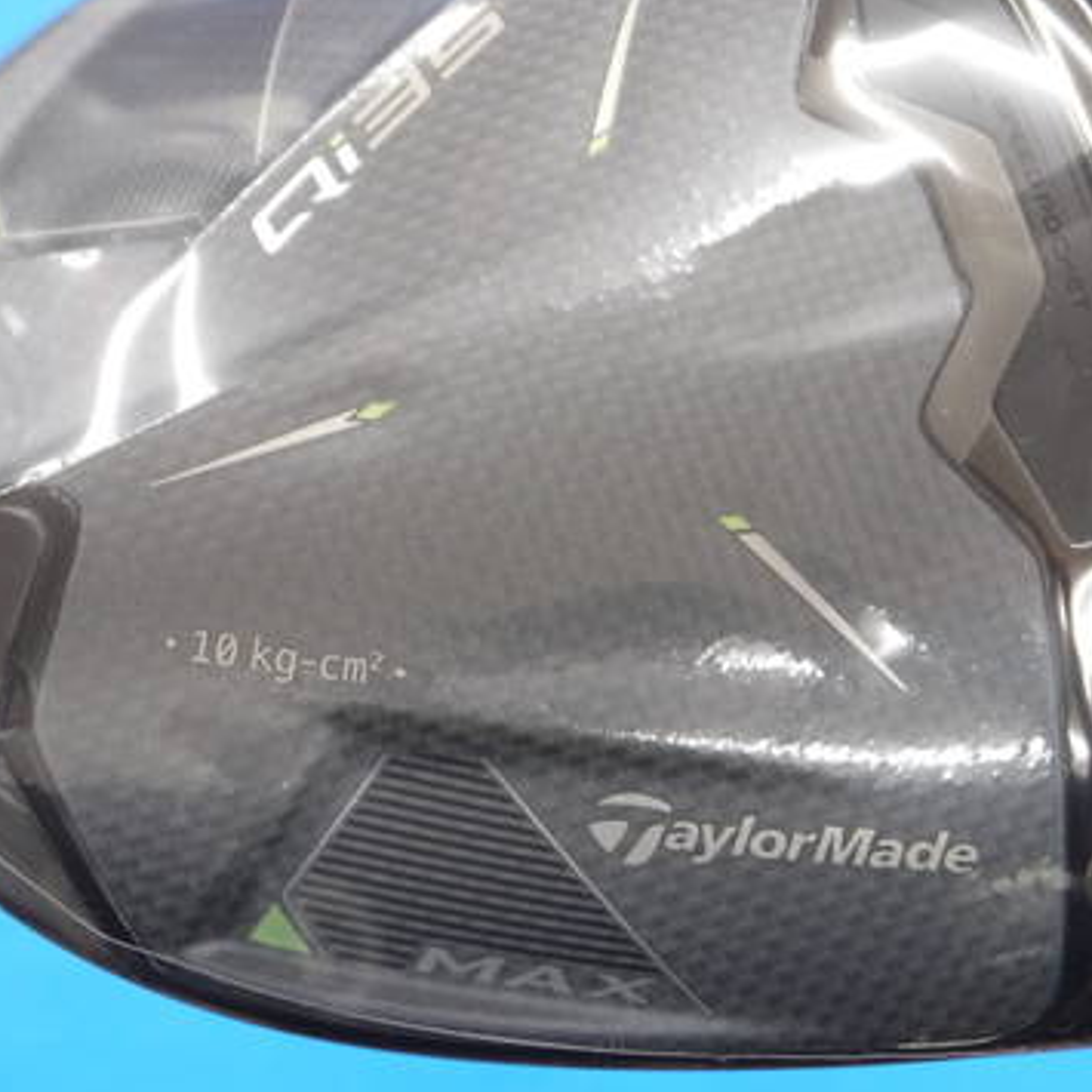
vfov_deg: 13.0
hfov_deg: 13.0
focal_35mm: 134
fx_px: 4783
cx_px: 603
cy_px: 458
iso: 800
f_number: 5.6
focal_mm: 42
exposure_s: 1/80
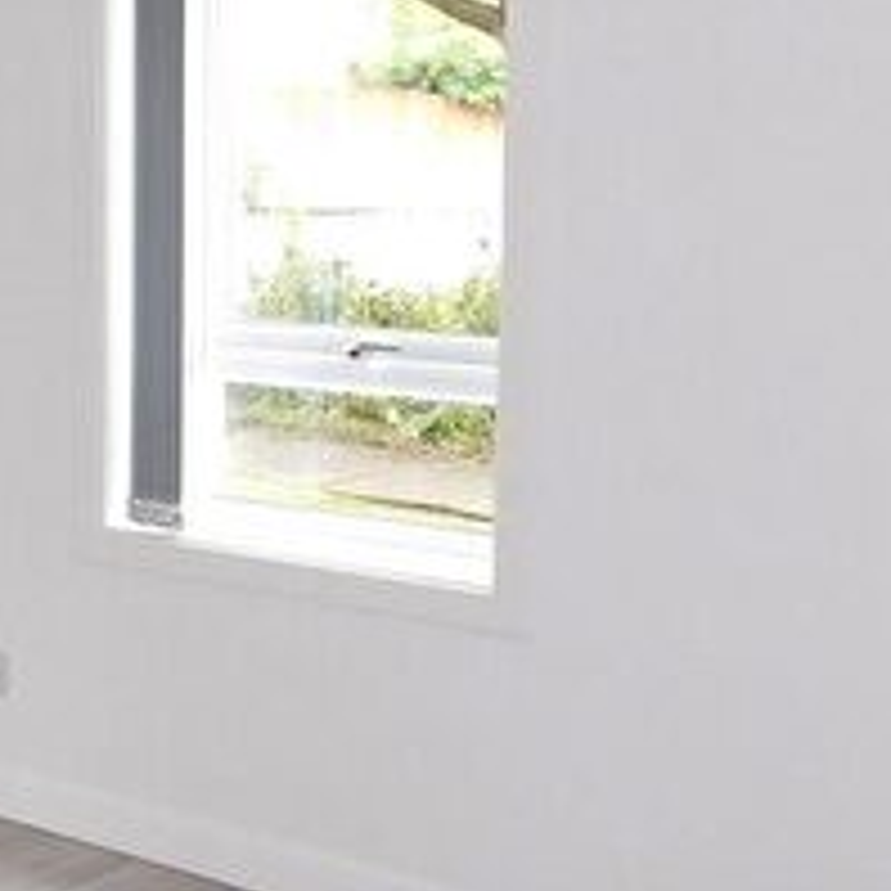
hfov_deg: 22.8
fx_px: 2097
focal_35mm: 72
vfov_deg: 24.0
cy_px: 380
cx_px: -50
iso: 160
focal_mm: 4
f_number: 3
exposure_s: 1/30
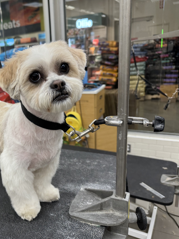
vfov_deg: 55.3
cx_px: 20
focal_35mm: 33
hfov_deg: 39.9
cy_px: 118
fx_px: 228
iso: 125
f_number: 1.78
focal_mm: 6.76
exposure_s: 1/120
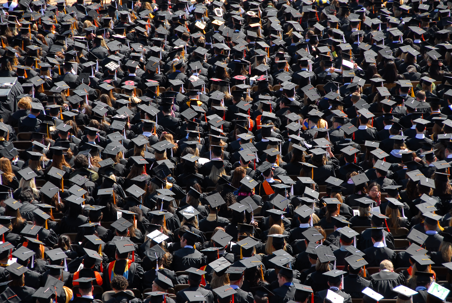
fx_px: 2451
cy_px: 152
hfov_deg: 10.5
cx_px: 226
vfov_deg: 7.1
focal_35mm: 195
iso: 100
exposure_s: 1/160
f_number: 6.3
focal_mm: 130
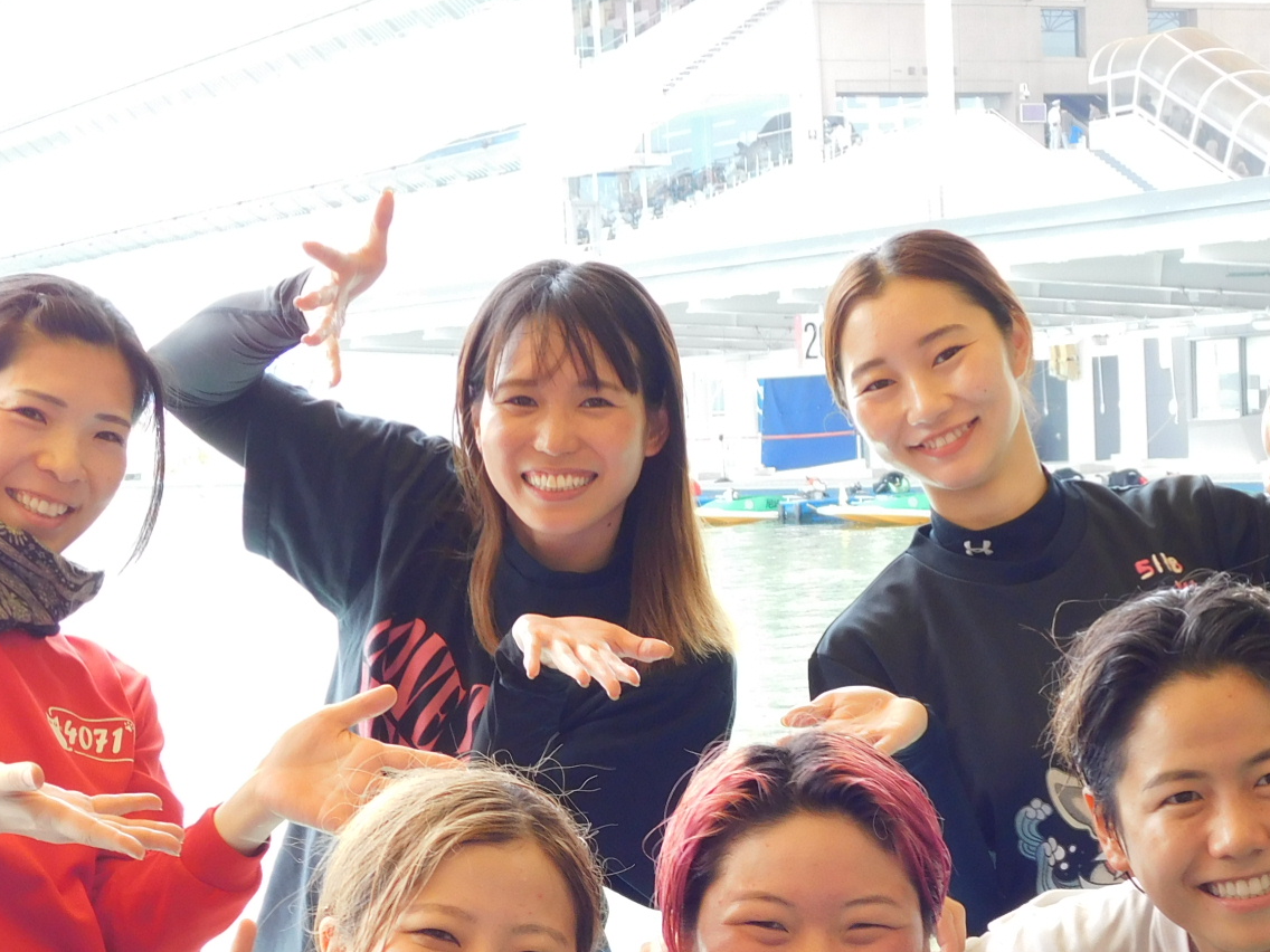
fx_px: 3302
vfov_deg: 16.2
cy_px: 877
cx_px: 707
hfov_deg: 21.8
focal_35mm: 90
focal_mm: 8
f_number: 3.7
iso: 125
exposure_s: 1/60
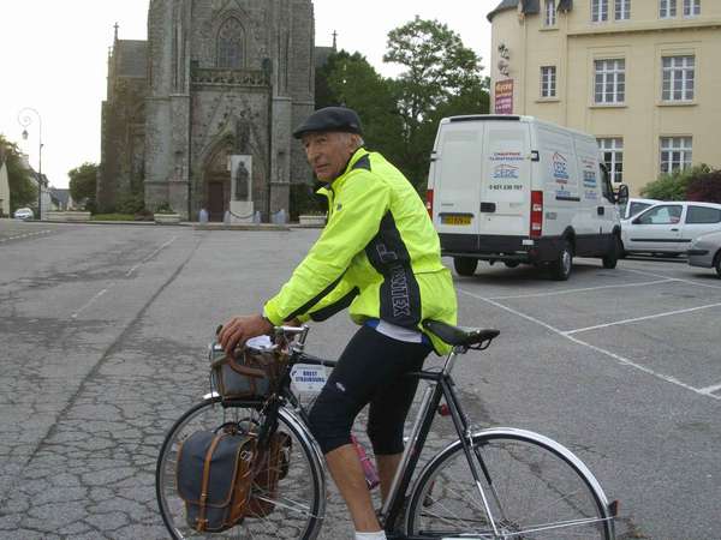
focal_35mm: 45
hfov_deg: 42.1
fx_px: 937
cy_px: 270
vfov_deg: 32.2
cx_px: 360
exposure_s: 1/160
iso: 80
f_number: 3
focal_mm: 7.4
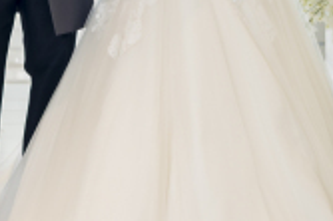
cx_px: 118
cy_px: -173
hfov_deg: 8.6
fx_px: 2218
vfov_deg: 5.6
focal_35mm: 240
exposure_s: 1/125
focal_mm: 50
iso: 160
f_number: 5.6
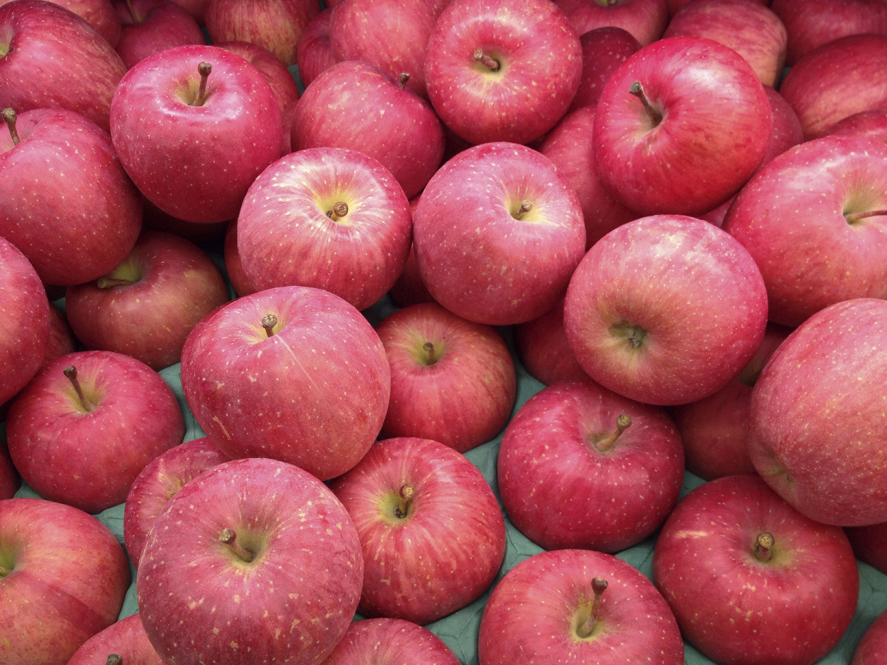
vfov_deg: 40.7
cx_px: 444
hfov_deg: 52.6
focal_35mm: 35
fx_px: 897
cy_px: 332
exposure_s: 1/40
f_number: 2.4
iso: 64
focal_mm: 4.28
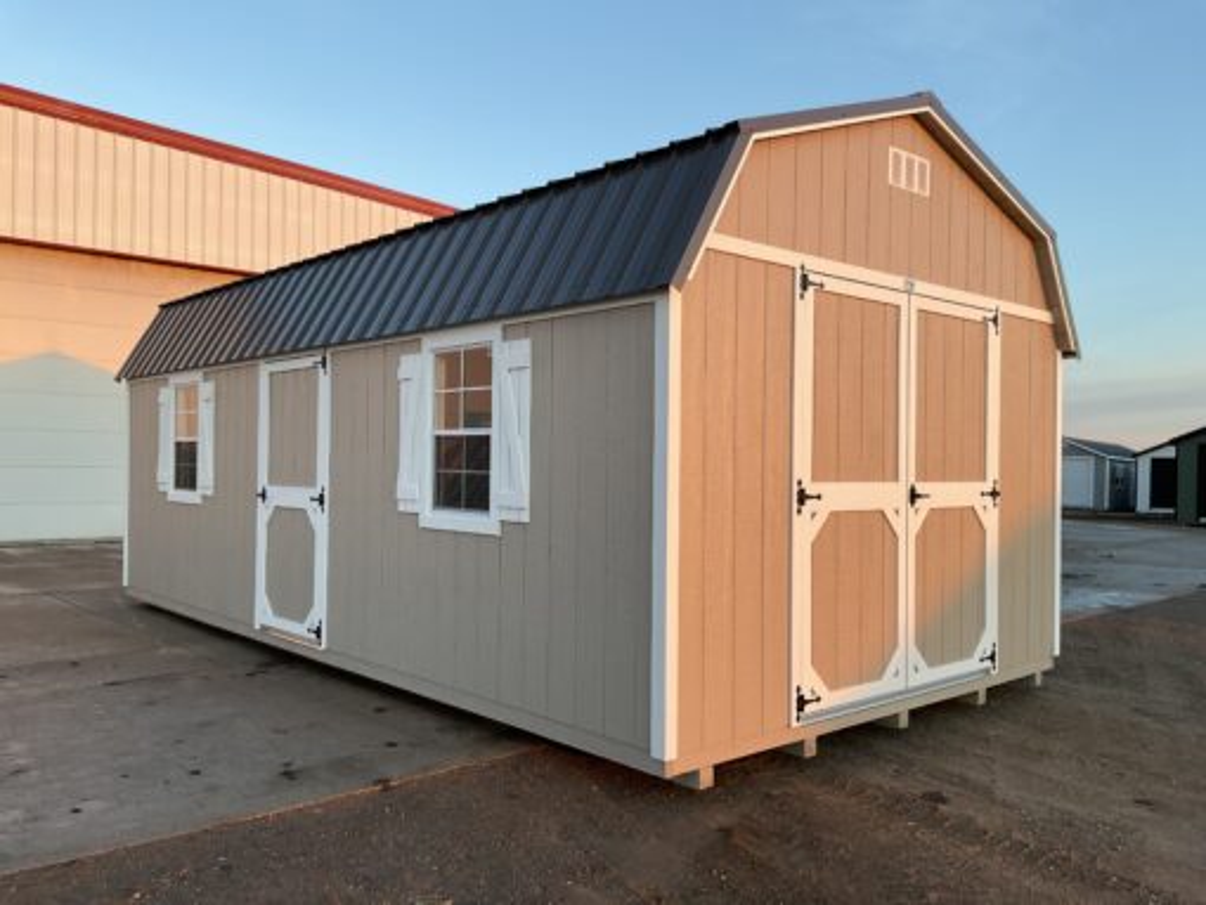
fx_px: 1011
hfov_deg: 61.6
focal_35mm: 29
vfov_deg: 48.3
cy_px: 452
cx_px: 603
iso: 20
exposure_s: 1/120
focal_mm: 3
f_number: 1.8
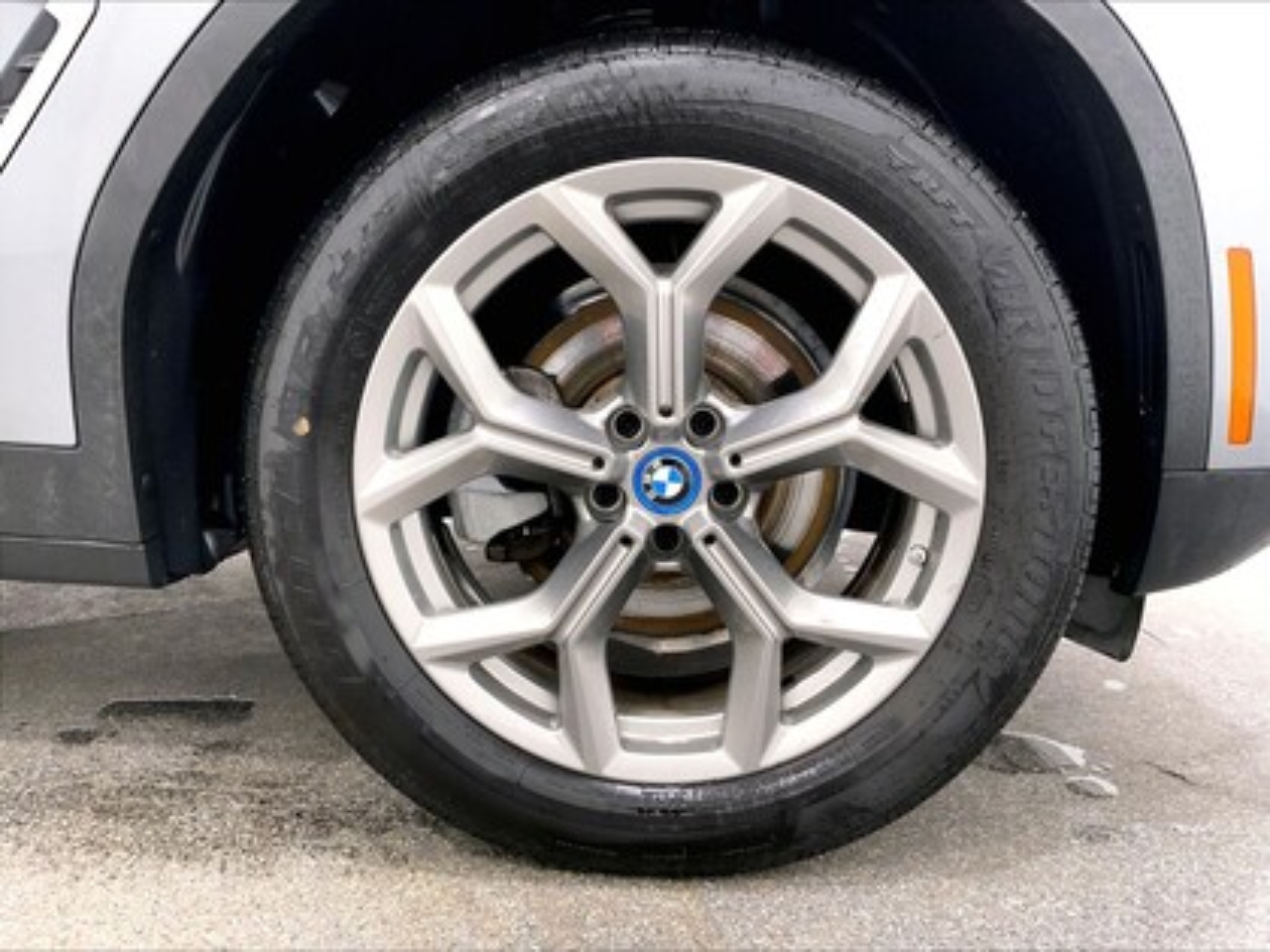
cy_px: 476
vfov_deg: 48.2
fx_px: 1064
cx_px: 635
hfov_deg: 61.7
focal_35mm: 29
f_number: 1.8
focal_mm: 3
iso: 64
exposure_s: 1/103
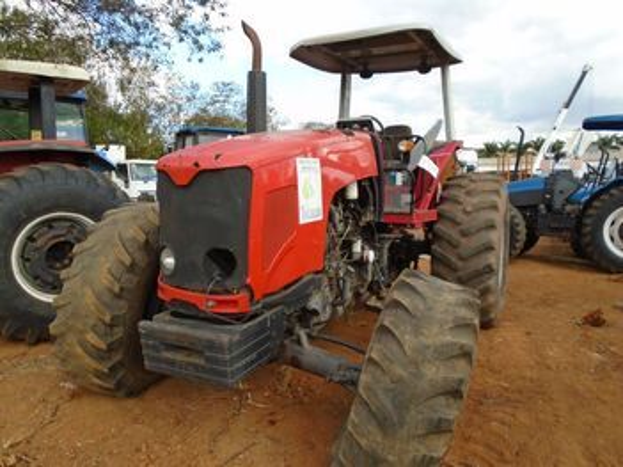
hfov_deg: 67.3
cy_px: 234
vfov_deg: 53.0
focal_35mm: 26
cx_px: 312
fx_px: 468
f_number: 3.2
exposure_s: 1/250
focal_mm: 4.6
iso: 100
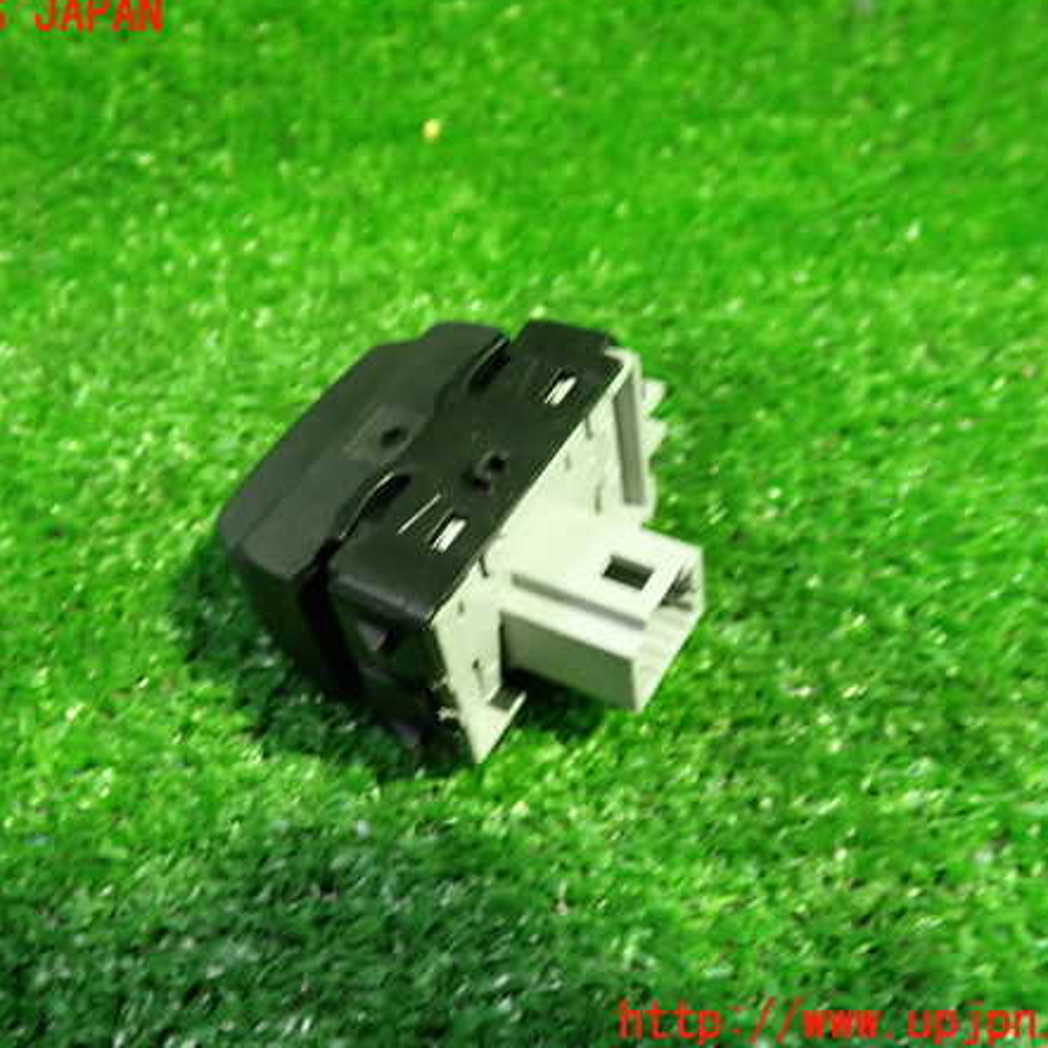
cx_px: 443
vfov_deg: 46.0
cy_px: 519
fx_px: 1233
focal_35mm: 36
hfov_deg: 45.9
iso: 400
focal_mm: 5.4
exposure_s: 1/30
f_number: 2.3
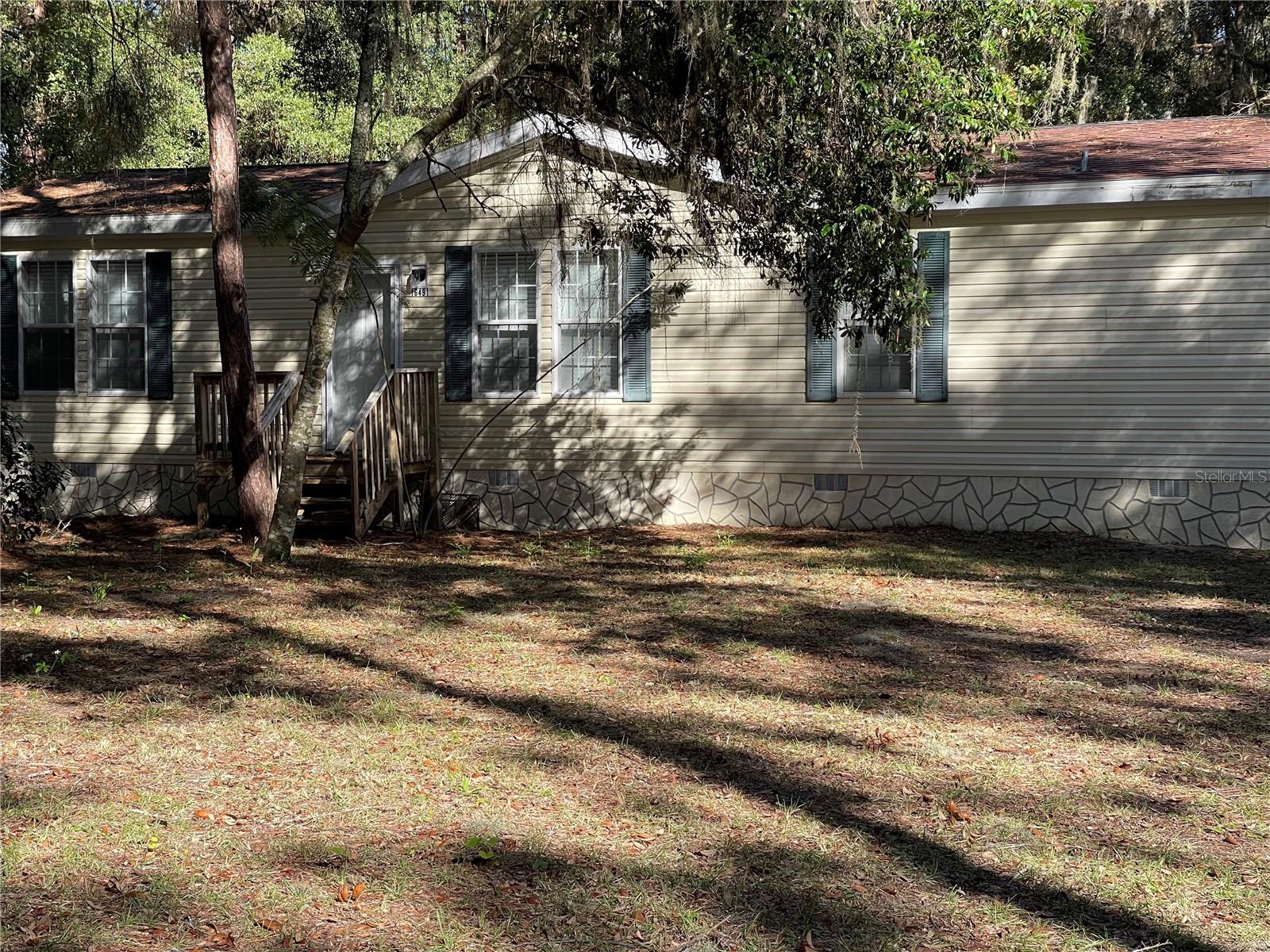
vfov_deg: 22.9
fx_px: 2348
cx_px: 635
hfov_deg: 30.3
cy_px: 476
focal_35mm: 64
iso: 20
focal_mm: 7.5
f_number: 2.2
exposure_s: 1/279
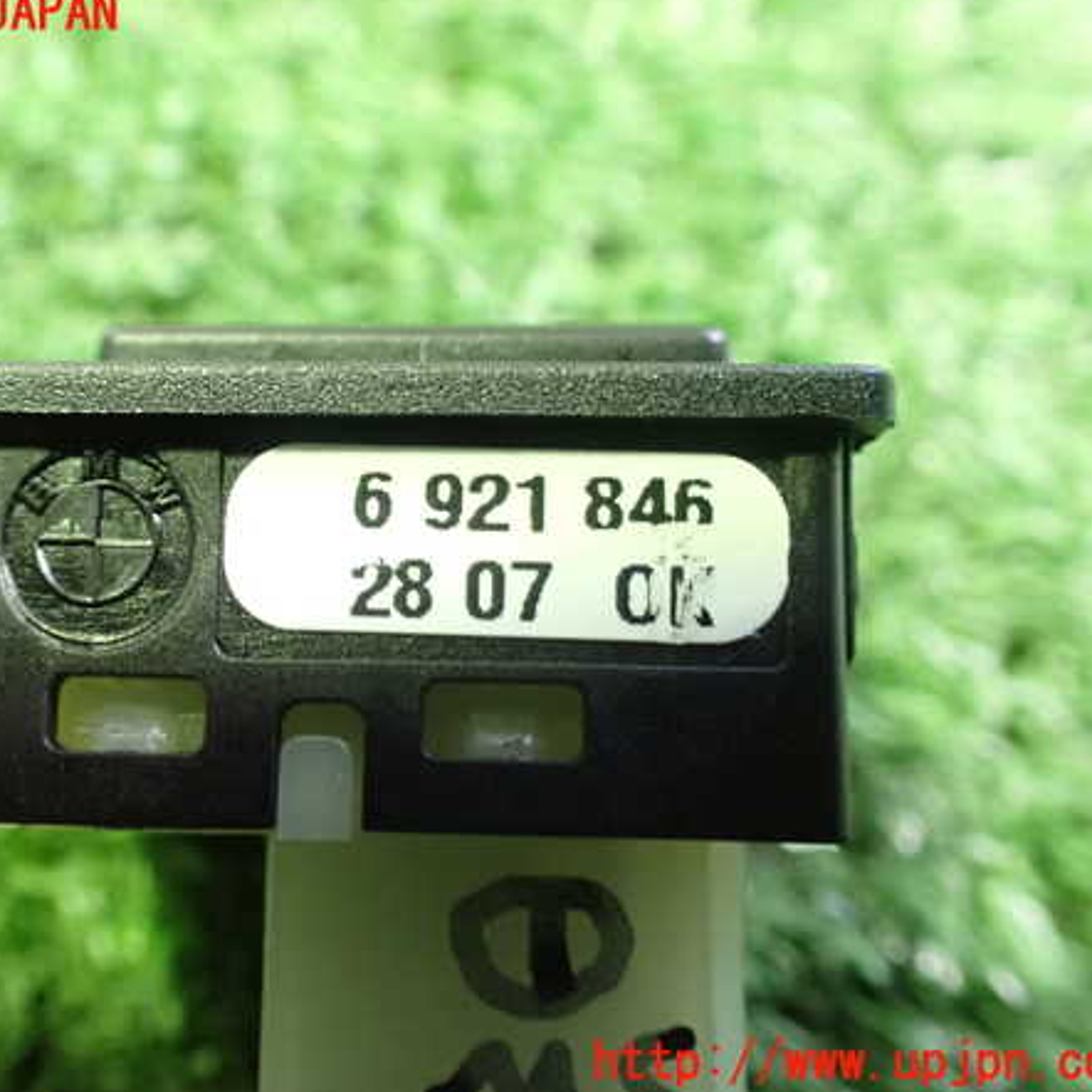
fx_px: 1285
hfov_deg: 45.7
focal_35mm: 36
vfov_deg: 46.0
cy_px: 539
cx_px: 410
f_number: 2.3
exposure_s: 1/30
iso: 1250
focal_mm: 5.4
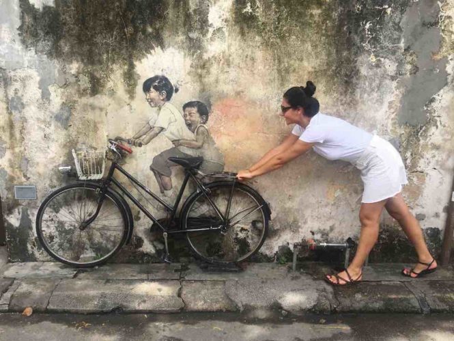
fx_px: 380
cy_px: 170
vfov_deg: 48.2
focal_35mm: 29
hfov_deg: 61.7
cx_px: 227
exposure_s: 1/460
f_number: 2.2
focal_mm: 4.15
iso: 25
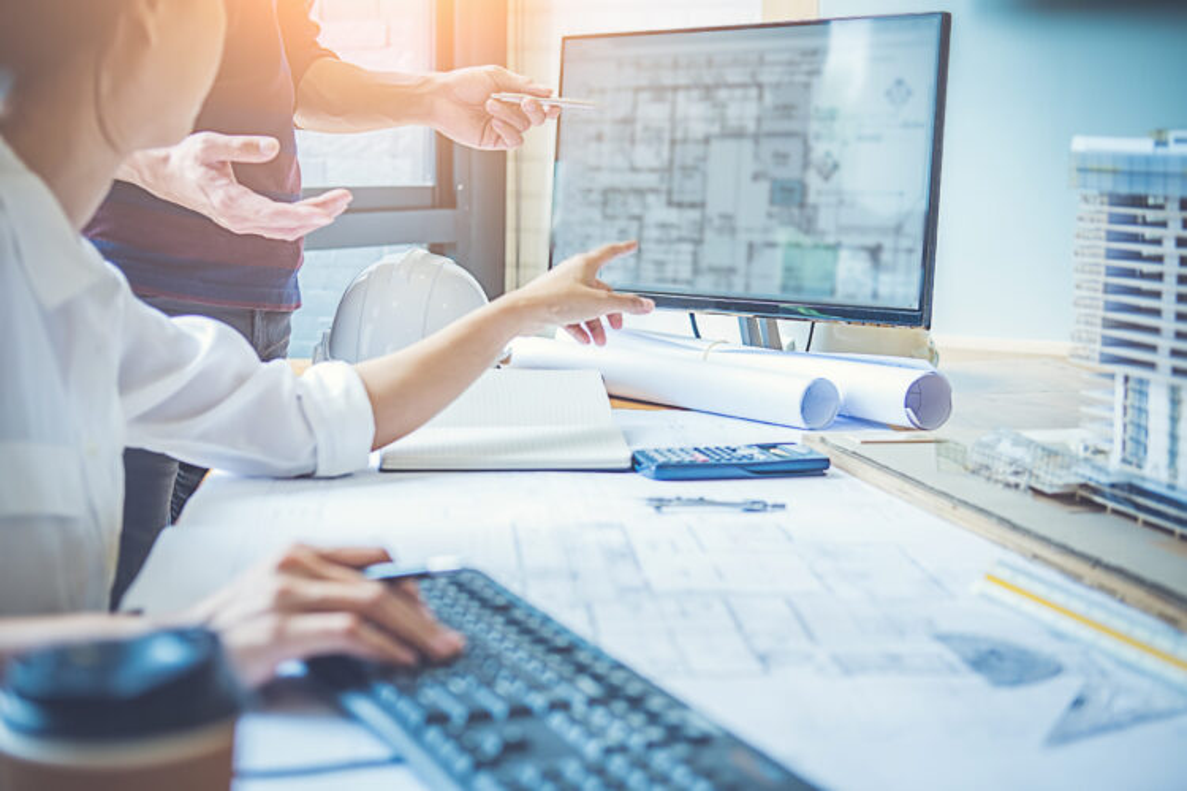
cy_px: 396
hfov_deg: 37.5
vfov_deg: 25.5
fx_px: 1747
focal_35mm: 53
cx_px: 594
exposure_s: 1/125
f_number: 2.8
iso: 320
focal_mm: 35
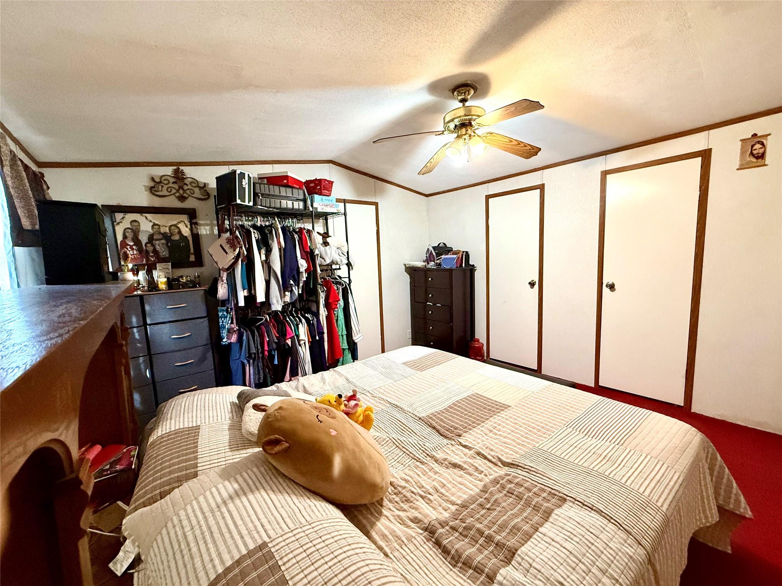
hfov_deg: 102.1
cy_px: 293
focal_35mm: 14
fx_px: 316
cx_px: 391
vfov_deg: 85.7
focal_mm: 2.22
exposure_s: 1/60
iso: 500
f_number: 2.2
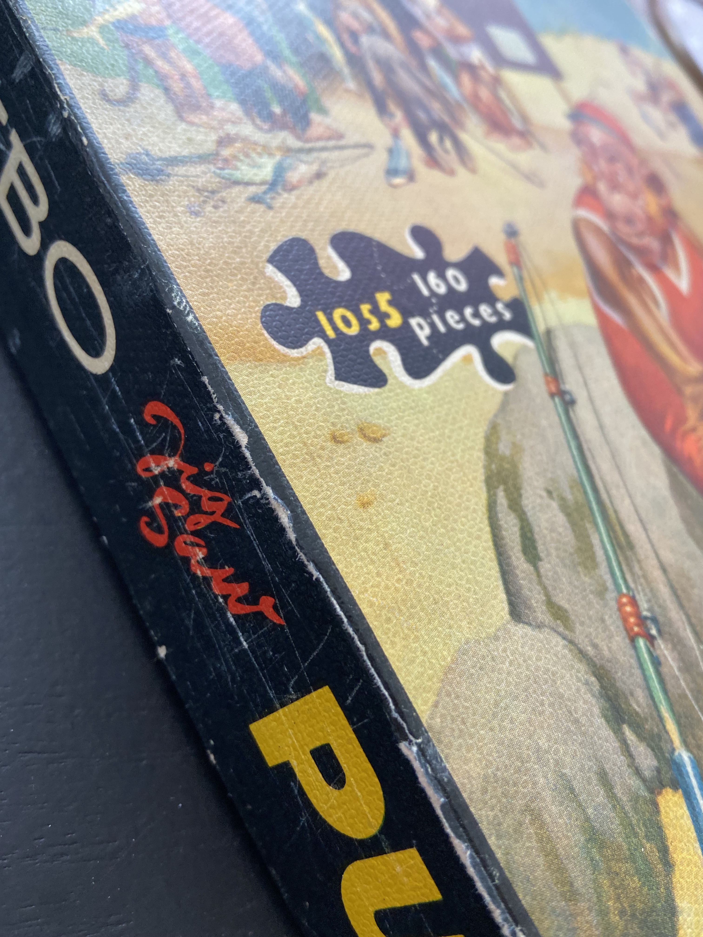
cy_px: 468
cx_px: 352
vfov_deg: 67.3
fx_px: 704
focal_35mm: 26
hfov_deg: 53.1
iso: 125
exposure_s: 1/121
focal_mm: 4.25
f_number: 1.8
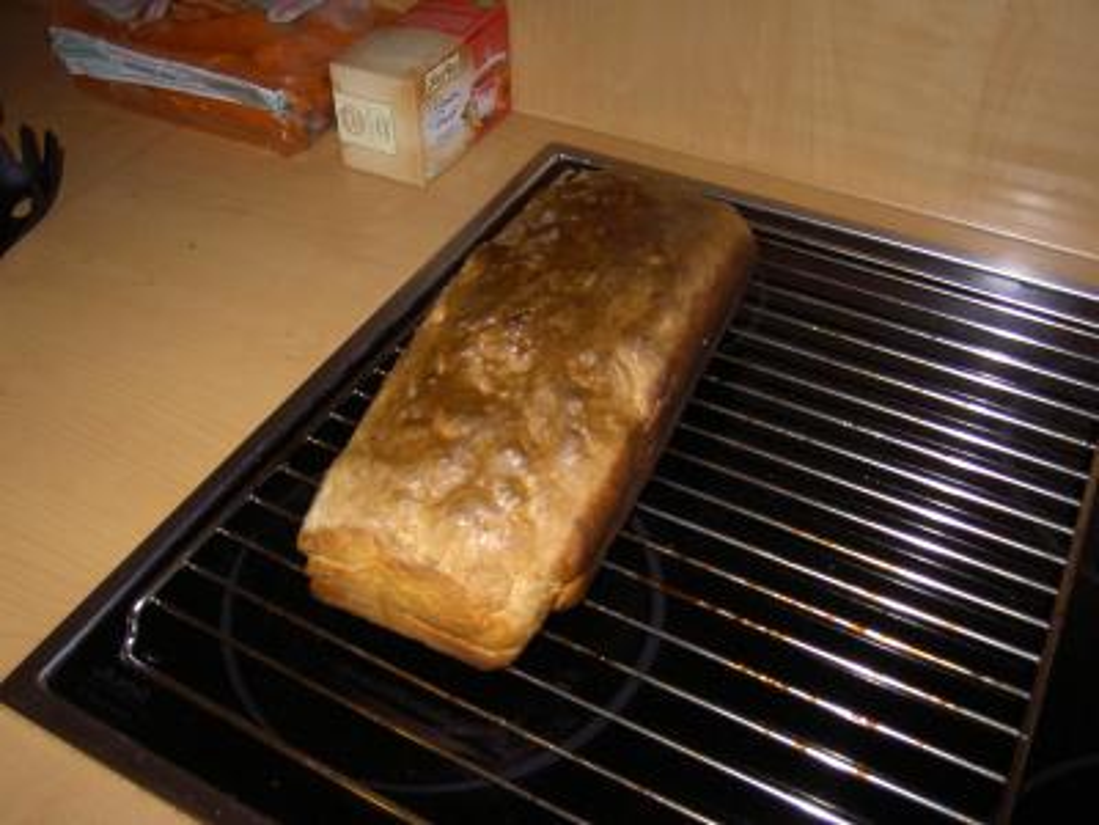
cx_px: 550
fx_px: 1079
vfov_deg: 41.8
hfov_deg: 54.0
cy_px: 412
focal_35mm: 34
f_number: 2.8
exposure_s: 1/60
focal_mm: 5.6
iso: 200
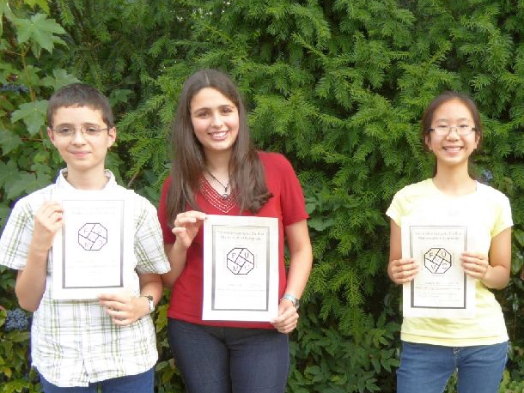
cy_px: 304
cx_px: 370
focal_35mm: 52
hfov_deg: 36.2
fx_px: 787
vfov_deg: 27.6
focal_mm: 5.4
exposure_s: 1/100
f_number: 3.5
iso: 100
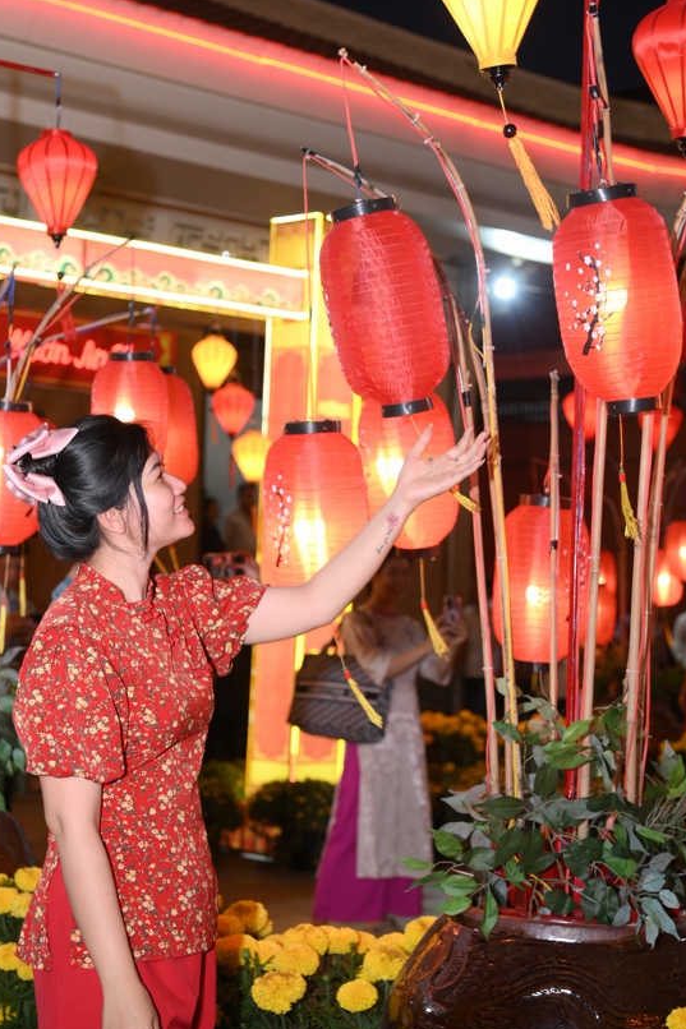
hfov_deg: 21.6
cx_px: 337
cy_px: 537
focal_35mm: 63
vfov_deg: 31.9
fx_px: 1801
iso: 800
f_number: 4
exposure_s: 1/100
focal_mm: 52
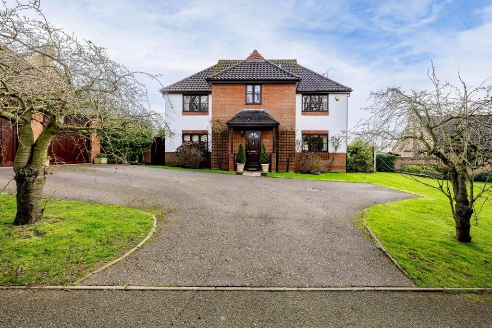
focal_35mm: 14
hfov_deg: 104.2
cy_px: 164
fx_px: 191
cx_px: 246
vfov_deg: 81.2
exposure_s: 1/50
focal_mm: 14
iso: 64
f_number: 6.3
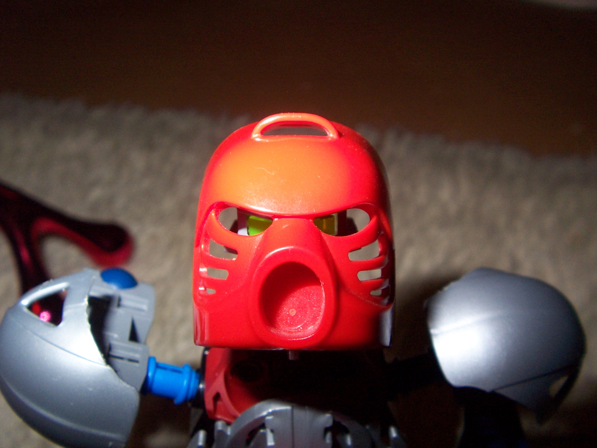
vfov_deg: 36.8
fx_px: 673
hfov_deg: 47.9
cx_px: 298
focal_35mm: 39
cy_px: 224
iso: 125
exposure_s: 1/60
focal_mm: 6.4
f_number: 3.9
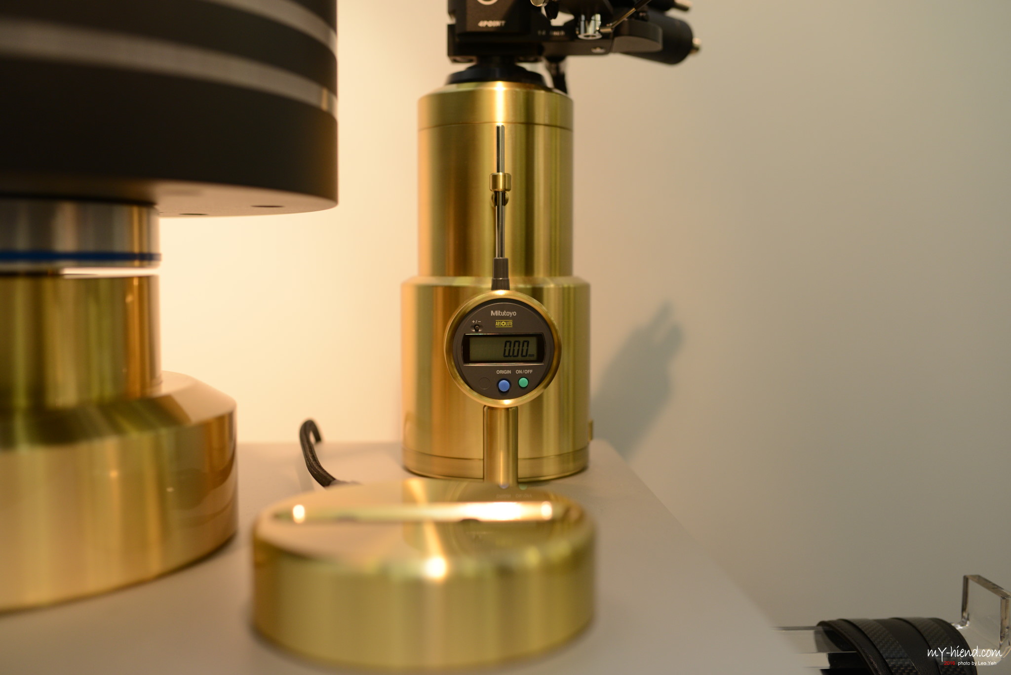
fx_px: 983
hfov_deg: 54.4
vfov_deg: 37.9
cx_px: 506
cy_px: 338
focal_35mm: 35
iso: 640
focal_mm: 35
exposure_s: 1/250
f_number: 2.8
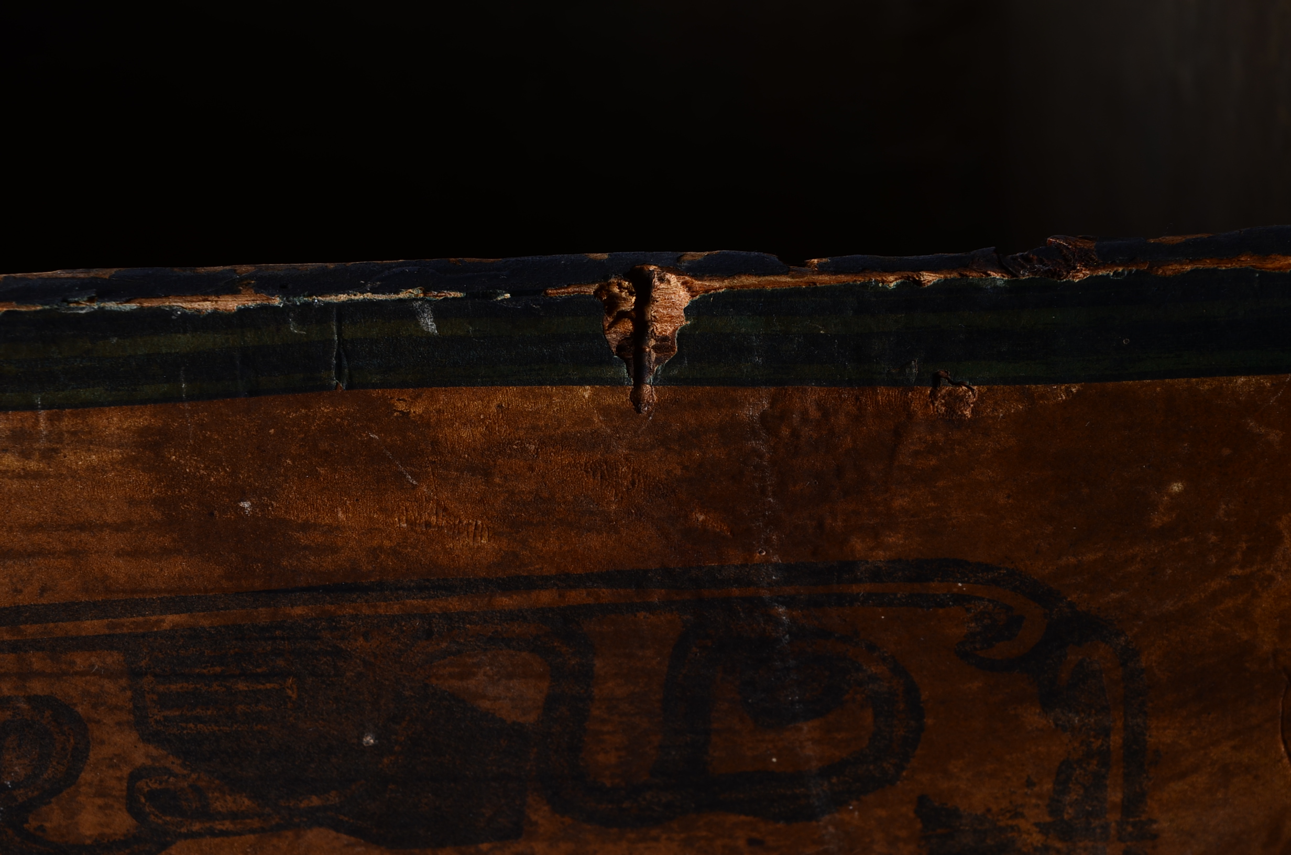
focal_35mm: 158
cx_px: 646
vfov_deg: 8.7
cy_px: 428
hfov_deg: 13.1
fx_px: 5636
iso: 100
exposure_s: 1/125
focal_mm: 105
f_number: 13
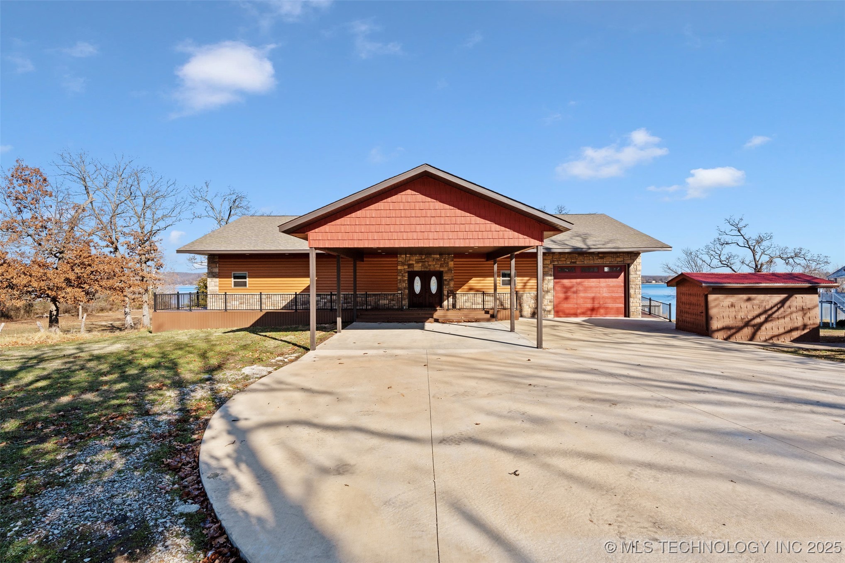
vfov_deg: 73.7
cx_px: 422
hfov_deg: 96.7
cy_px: 282
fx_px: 375
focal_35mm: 16
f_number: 9
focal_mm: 16
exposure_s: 1/500
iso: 250
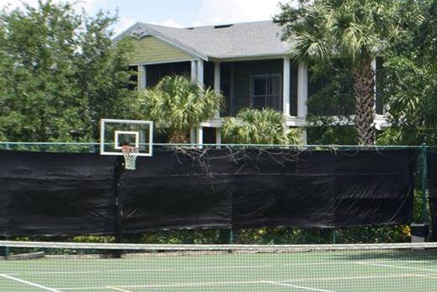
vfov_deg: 9.6
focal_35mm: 143
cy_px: 207
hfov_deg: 13.9
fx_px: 1730
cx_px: 537
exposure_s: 1/400
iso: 400
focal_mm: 31
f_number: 11
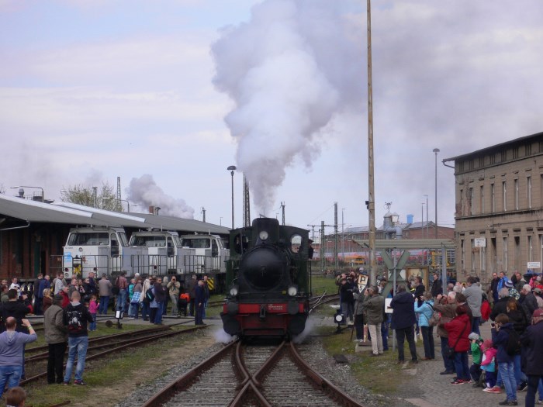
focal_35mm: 105
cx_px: 272
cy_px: 204
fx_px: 1647
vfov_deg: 14.1
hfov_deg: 18.7
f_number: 5
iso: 100
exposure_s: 1/500
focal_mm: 17.4
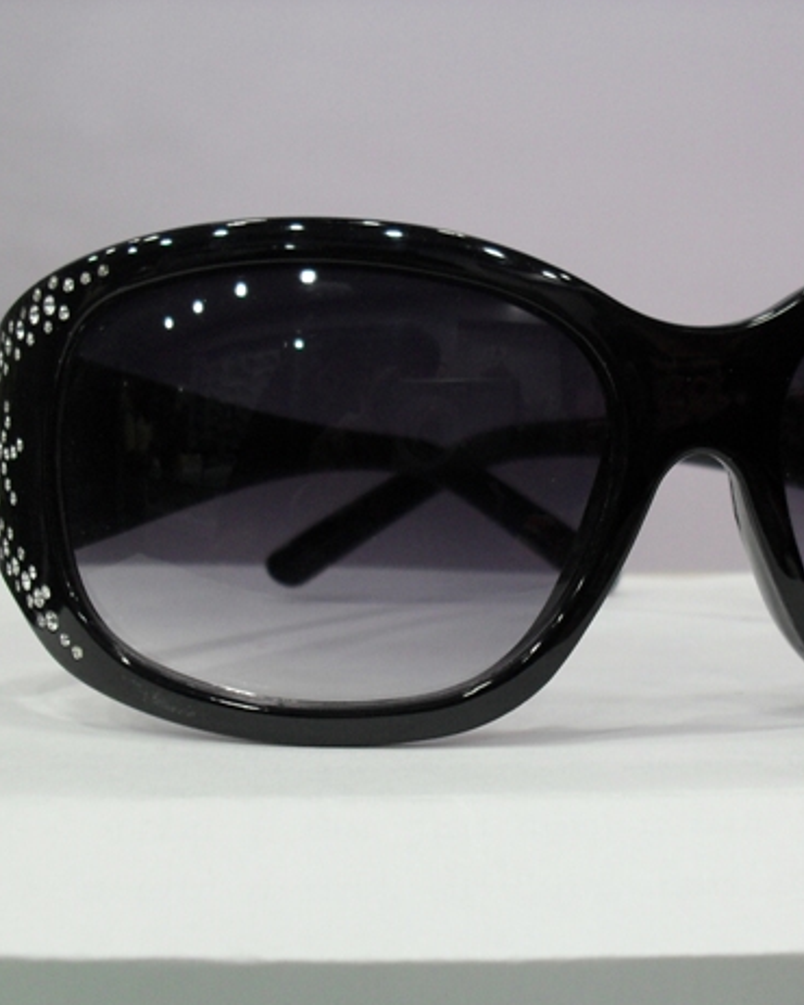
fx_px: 1488
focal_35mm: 50
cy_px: 504
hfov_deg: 29.9
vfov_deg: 37.4
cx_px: 567
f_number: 2.8
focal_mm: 6.3
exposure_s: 1/30
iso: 120
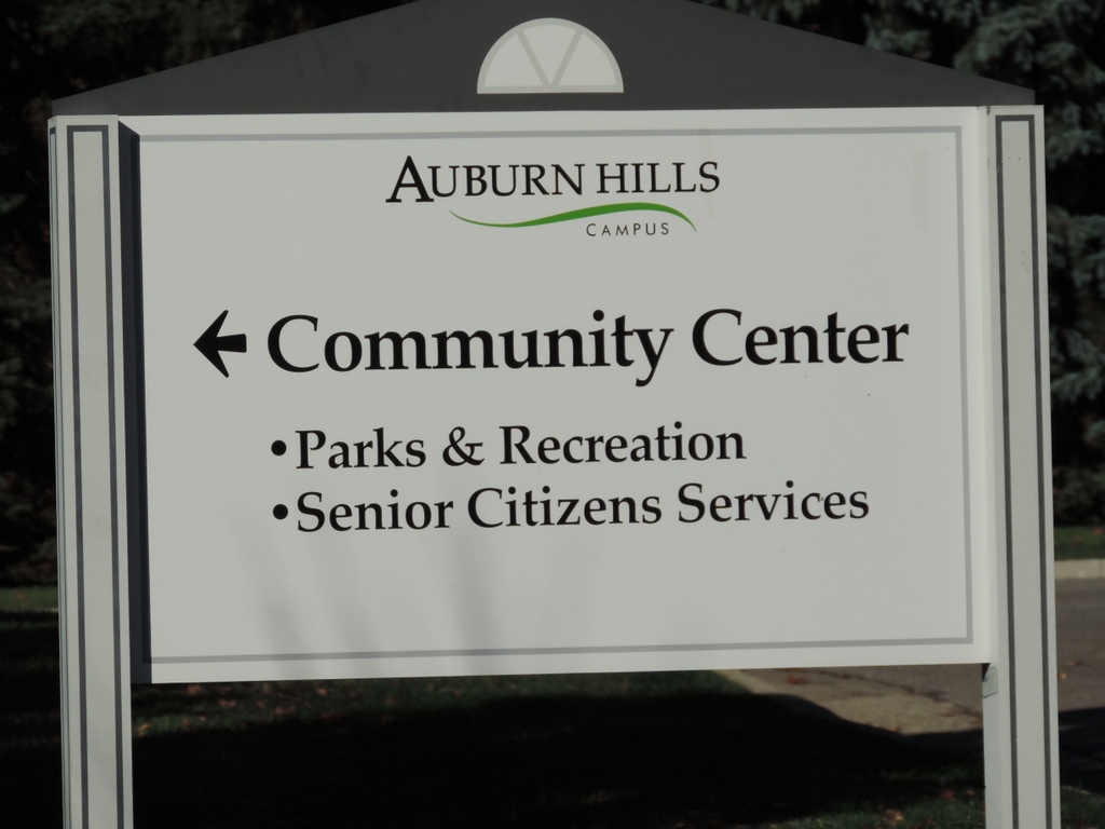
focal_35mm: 300
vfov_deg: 5.0
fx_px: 9576
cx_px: 552
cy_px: 414
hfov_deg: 6.6
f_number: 4.8
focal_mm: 53.5
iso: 80
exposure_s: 1/1600
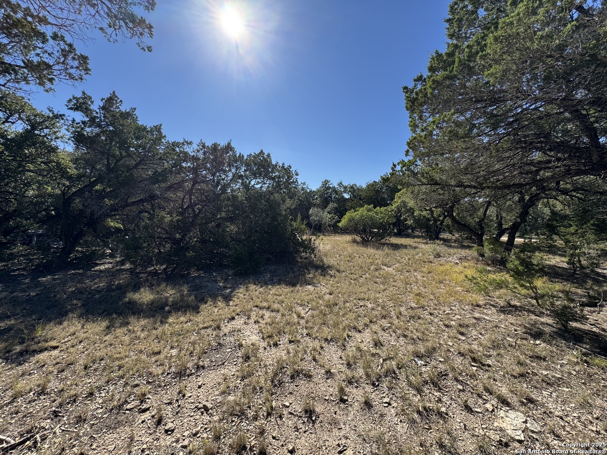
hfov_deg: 102.1
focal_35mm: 14
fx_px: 245
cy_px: 228
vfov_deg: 85.7
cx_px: 304
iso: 40
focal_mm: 2.22
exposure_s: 1/1449
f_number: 2.2
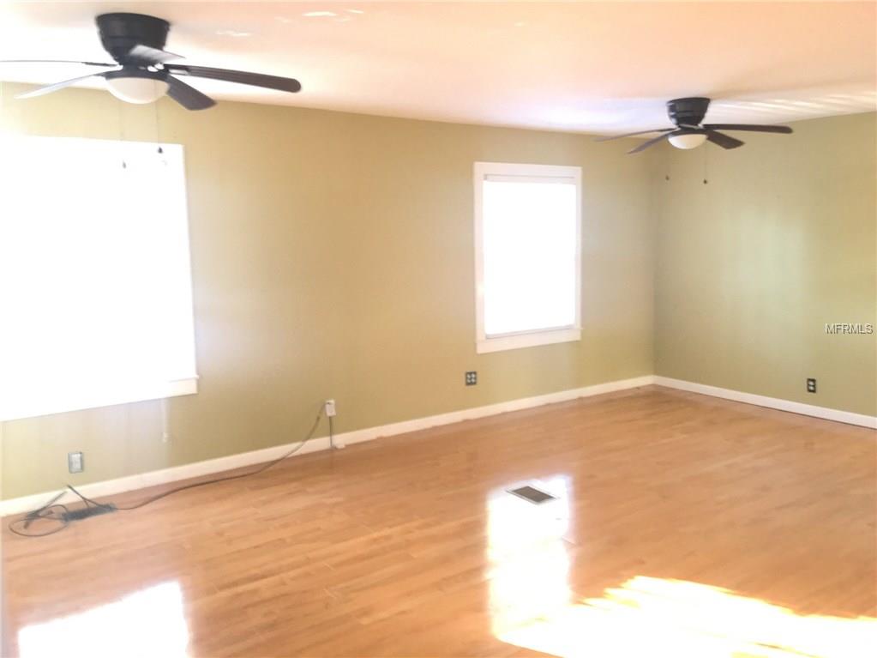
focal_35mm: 29
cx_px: 438
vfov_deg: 48.2
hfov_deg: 61.7
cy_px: 329
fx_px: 735
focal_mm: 4.15
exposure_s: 1/15
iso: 200
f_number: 2.2
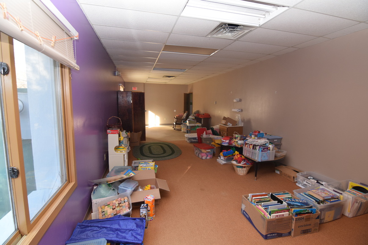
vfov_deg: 72.1
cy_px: 122
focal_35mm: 16
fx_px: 169
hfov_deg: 95.0
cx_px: 184
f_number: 5
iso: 800
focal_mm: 11
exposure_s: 1/100
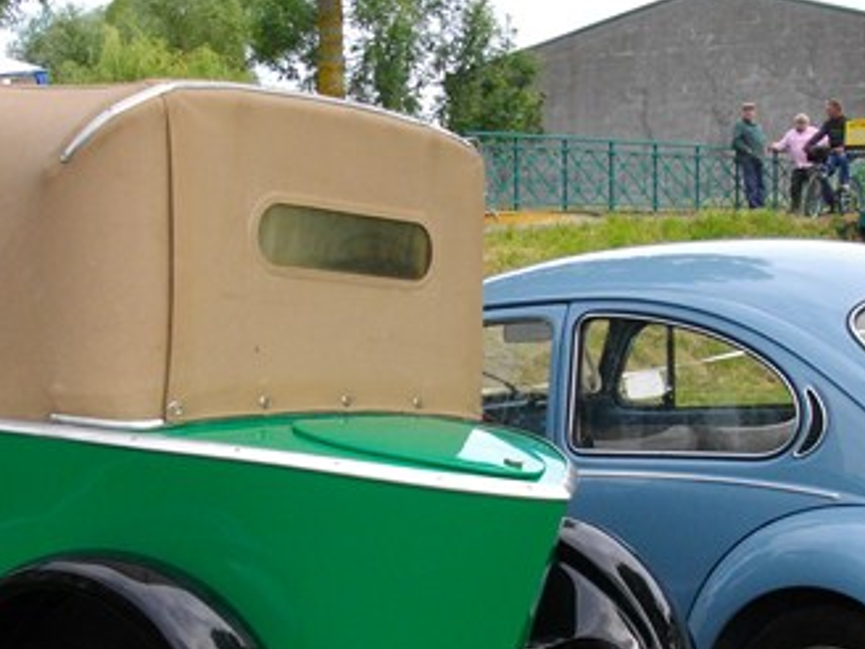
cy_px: 441
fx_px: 1949
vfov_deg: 18.8
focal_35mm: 78
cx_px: 356
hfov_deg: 25.0
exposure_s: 1/160
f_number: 5.5
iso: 100
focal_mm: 5.7
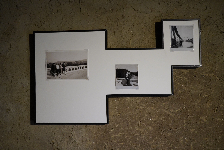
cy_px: 75
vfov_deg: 29.9
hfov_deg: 43.6
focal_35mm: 45
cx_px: 112
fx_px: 280
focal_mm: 30
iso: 1600
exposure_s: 1/160
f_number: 4
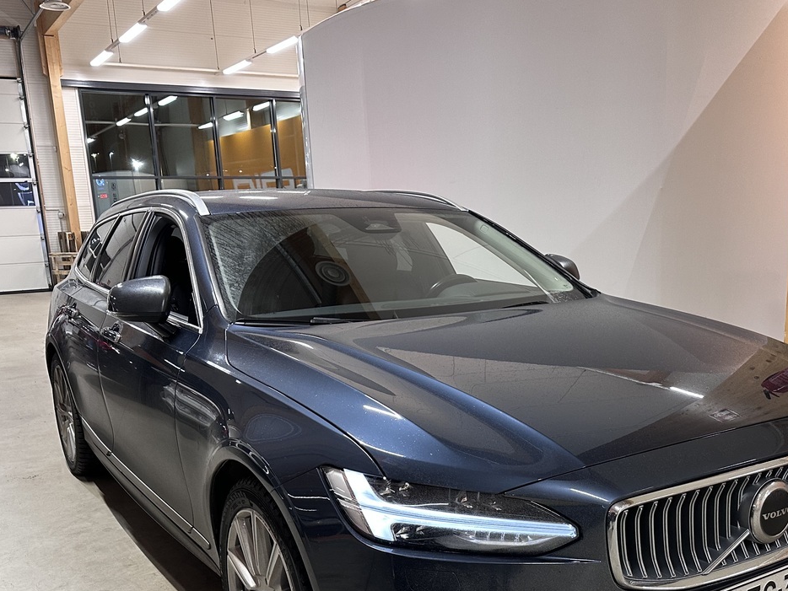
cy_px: 427
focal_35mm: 37
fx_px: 842
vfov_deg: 37.9
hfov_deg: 49.7
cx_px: 484
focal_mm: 6.86
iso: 200
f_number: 1.78
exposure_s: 1/62
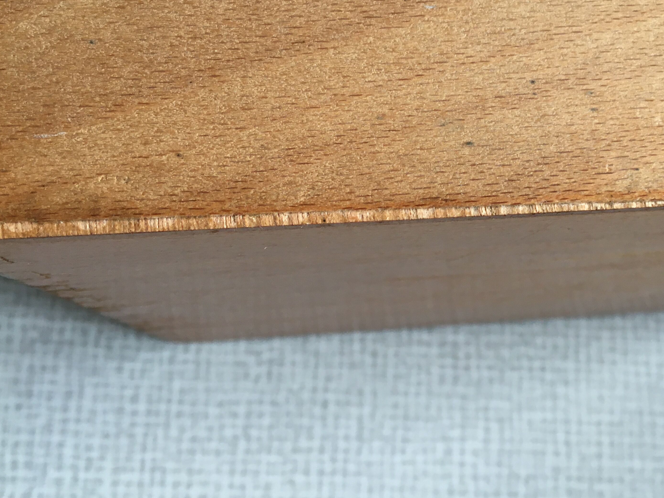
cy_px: 227
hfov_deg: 44.1
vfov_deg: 34.3
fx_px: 806
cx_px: 447
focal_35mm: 42
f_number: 2.2
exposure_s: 1/33
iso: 80
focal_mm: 4.15
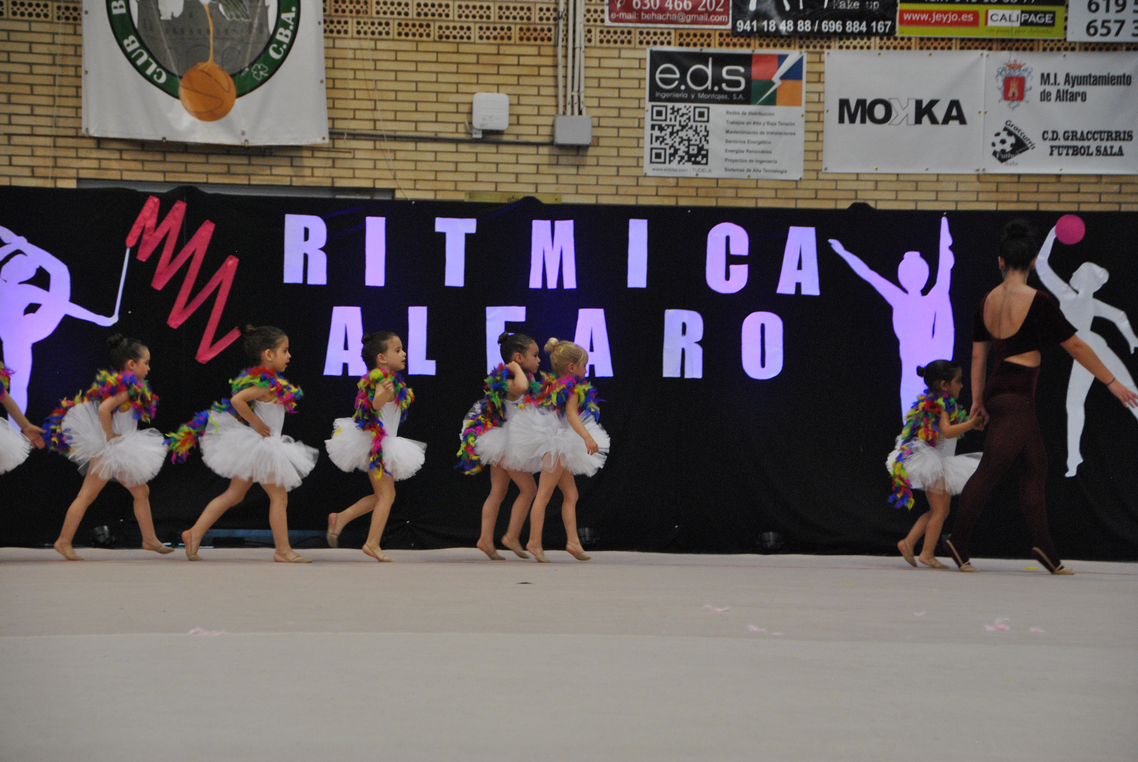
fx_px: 3560
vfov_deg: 12.2
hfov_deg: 18.2
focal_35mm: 112
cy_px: 381
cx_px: 569
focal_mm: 75
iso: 800
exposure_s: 1/125
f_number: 5.3
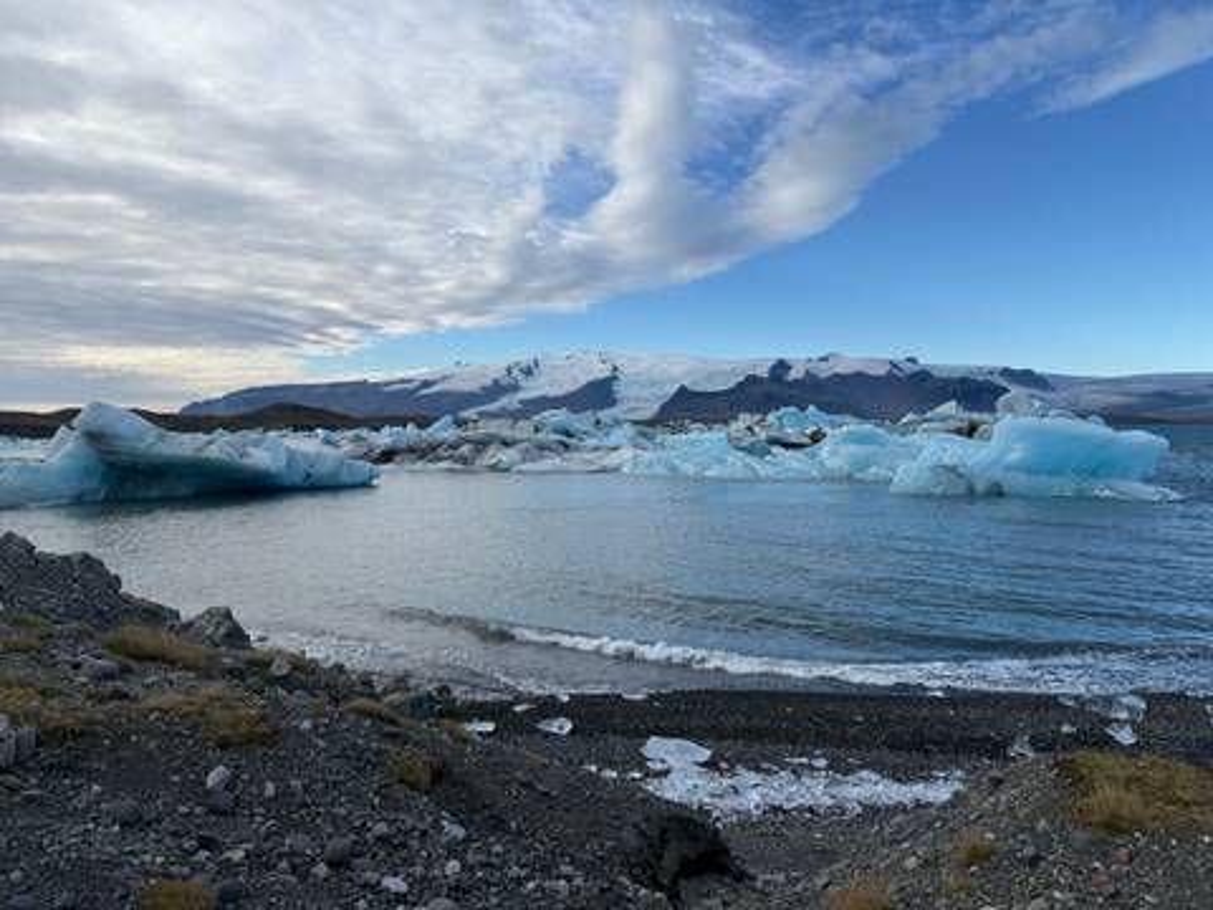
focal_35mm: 24
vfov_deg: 56.8
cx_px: 606
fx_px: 841
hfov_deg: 71.6
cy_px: 455
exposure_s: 1/3279
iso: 80
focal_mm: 6.76
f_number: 1.78
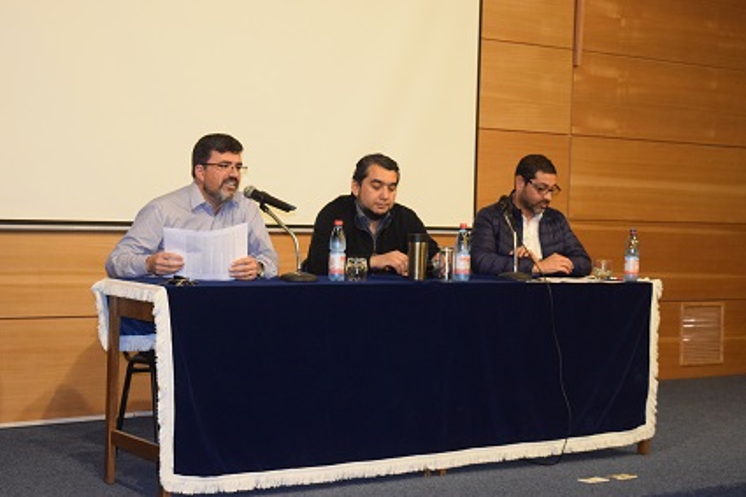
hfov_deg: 29.9
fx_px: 1398
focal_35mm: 68
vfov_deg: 20.1
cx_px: 373
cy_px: 248
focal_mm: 45
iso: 3200
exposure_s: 1/60
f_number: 5
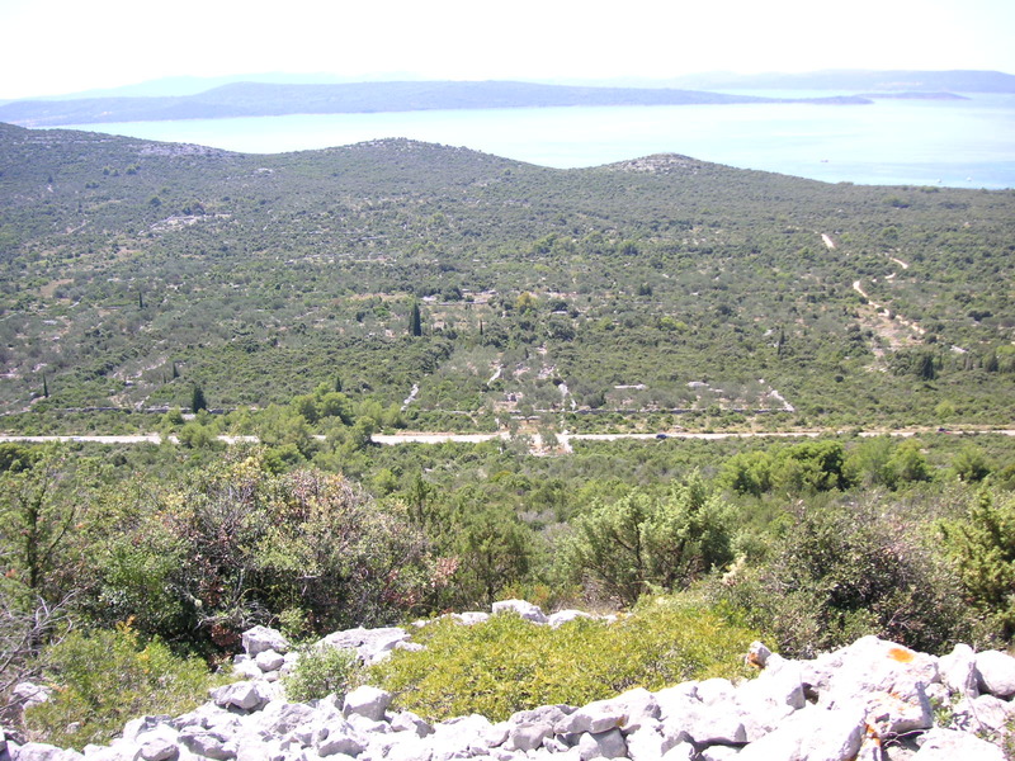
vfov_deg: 38.7
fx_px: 1085
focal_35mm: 37
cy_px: 380
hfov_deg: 50.1
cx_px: 508
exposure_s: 1/350
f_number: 2.8
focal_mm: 6.1
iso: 50
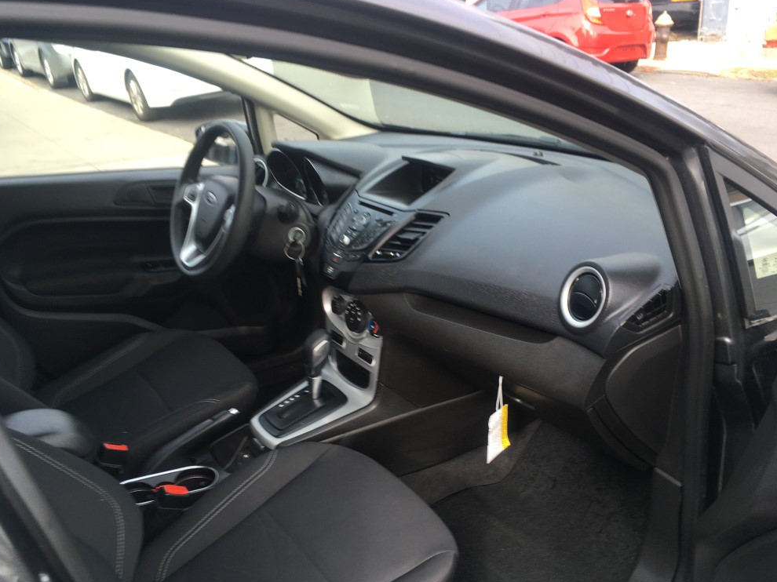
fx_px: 673
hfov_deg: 60.0
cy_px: 296
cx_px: 377
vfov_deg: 46.8
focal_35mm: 30
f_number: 2.2
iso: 25
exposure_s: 1/132
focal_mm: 4.15
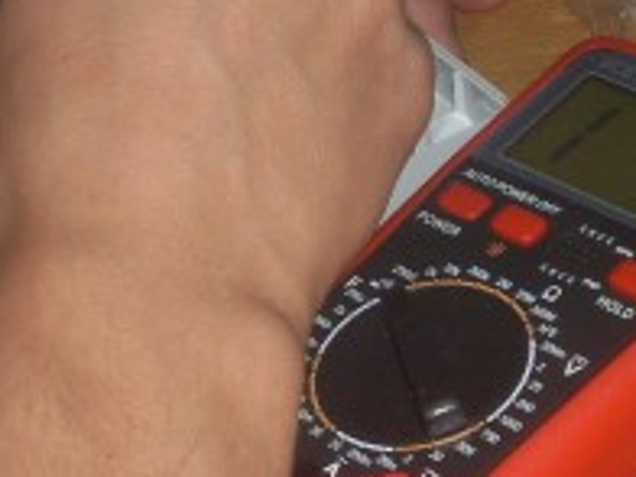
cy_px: 273
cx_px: 513
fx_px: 2278
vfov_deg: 11.9
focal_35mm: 124
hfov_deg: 15.8
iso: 100
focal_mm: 6.3
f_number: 2.8
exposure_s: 1/45
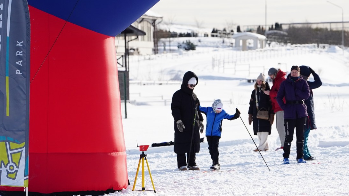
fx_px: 3072
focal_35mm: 332
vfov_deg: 3.7
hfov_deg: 6.5
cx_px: 291
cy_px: 35
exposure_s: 1/2500
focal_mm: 135
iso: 500
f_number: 5.6
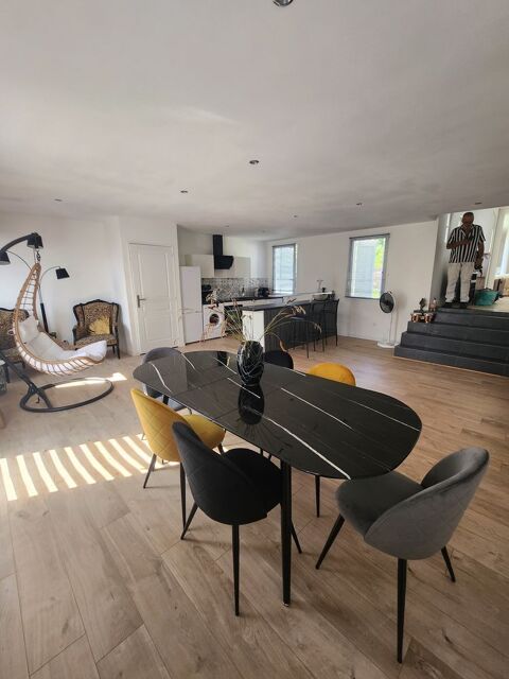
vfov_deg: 106.2
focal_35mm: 13
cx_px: 254
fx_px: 255
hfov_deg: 89.9
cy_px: 340
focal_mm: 1.7
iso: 80
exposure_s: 1/50
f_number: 2.2
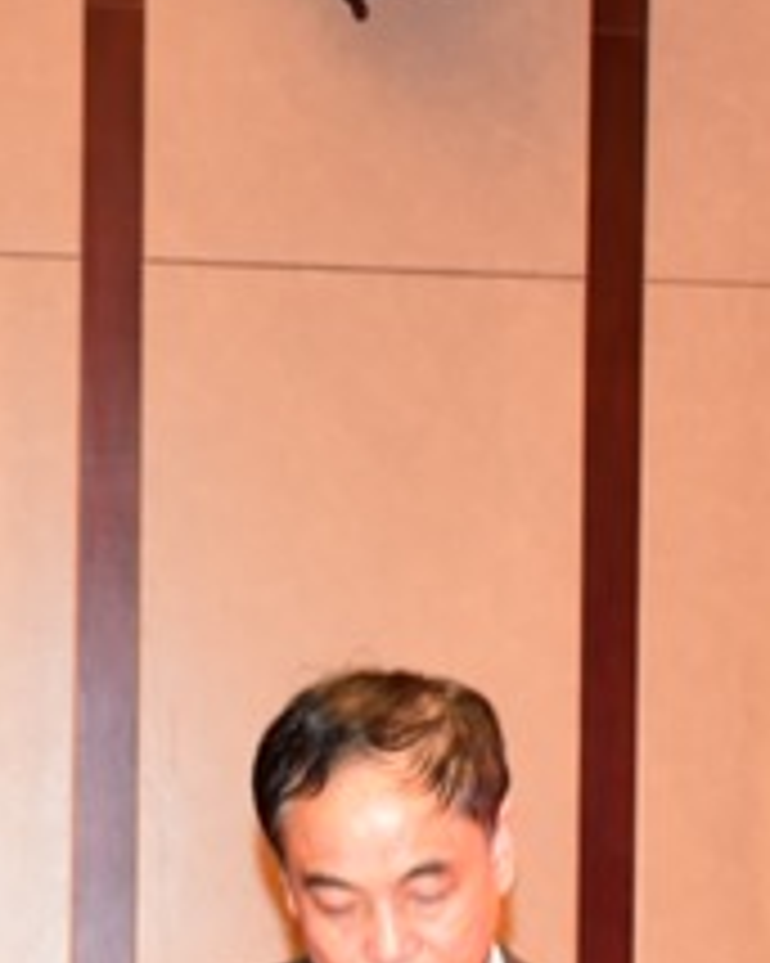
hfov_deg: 11.2
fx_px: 3934
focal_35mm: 138
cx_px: 414
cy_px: 952
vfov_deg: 13.8
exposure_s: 1/60
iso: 2800
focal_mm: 45
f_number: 5
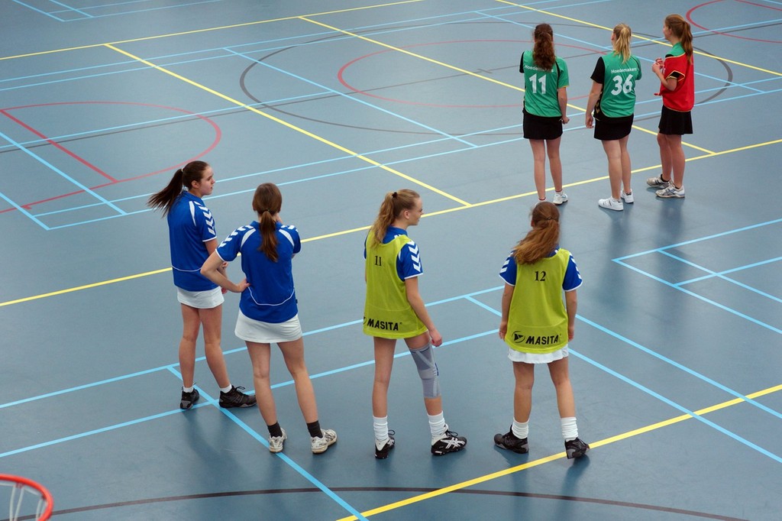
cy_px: 260
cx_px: 391
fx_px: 1629
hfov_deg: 27.0
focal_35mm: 75
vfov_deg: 18.2
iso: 640
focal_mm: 50
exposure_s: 1/160
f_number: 3.5
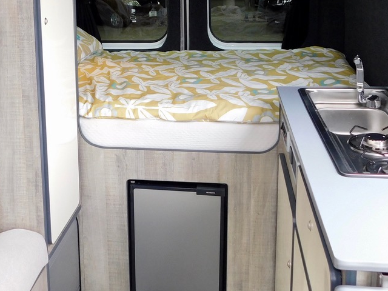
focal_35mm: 46
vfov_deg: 30.6
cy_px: 51
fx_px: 516
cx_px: 158
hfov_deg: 41.1
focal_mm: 4
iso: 125
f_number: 3
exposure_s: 1/30
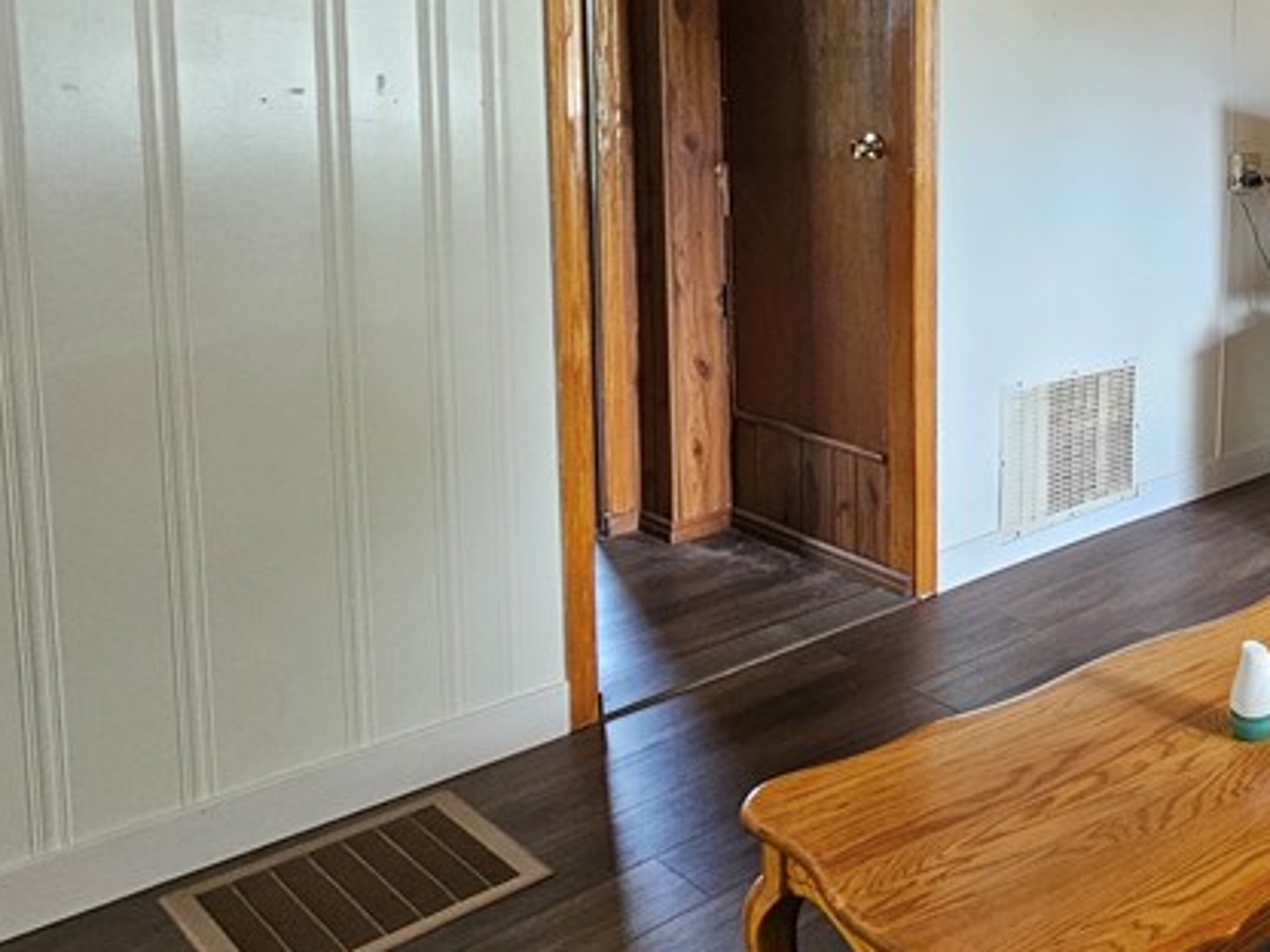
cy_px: 232
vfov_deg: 42.7
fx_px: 1174
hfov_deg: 45.8
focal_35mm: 32
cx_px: 1325
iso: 250
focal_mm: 2.2
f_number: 2.2
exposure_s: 1/60
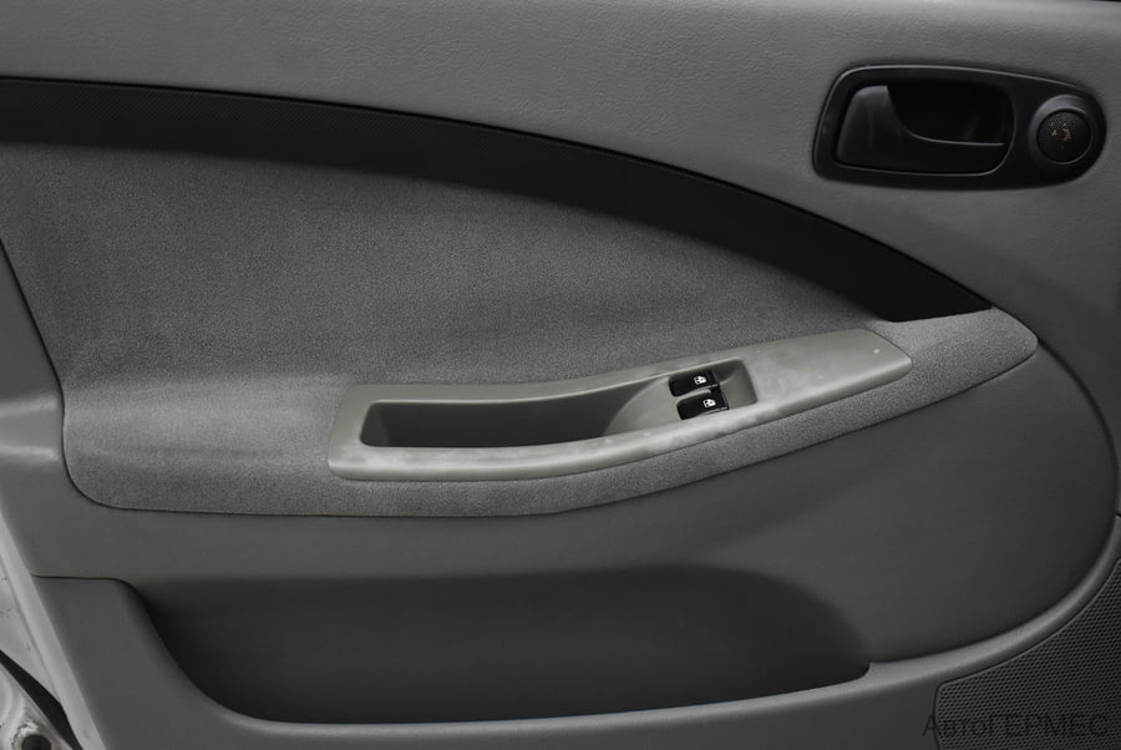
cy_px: 375
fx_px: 1590
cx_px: 560
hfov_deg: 38.8
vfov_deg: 26.5
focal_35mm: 51
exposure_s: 1/50
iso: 1600
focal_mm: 34
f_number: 4.5
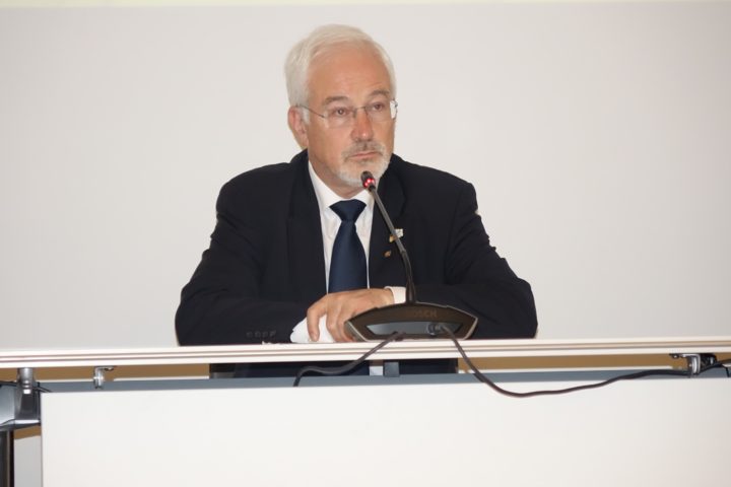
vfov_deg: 8.8
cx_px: 366
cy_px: 244
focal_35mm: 156
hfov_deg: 13.2
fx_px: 3167
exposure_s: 1/160
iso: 1000
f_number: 2.8
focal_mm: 57.31
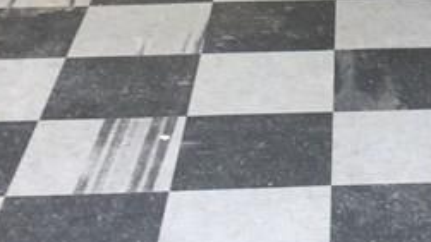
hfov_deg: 16.3
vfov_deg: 9.0
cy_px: -199
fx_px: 1474
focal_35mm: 129
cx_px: 419
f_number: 2.2
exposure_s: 1/60
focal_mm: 4.15
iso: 25
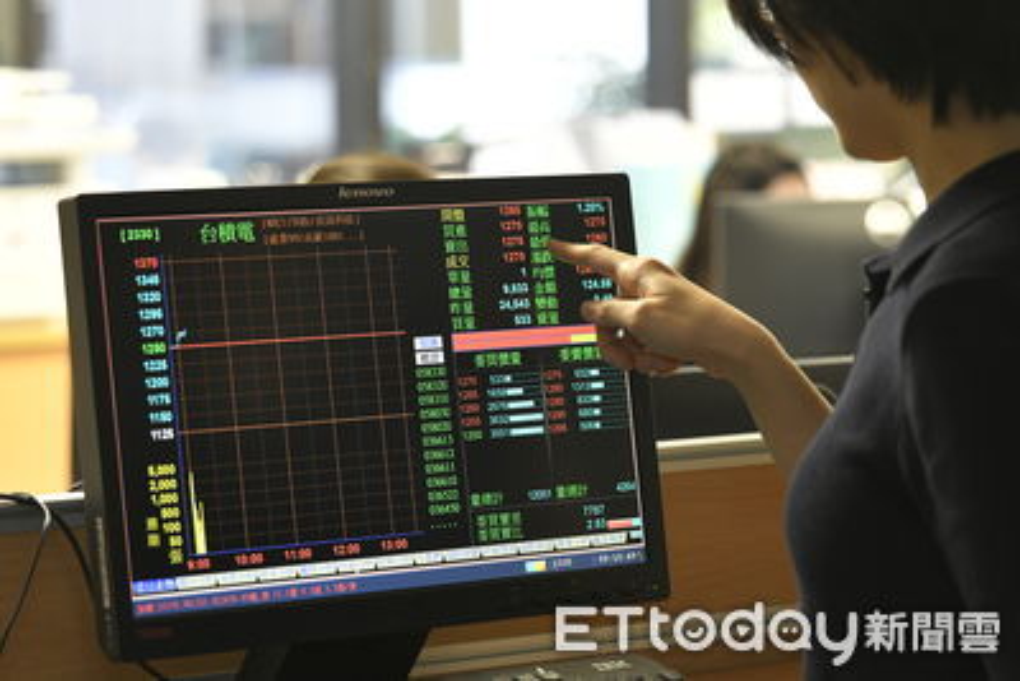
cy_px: 340
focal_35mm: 135
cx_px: 510
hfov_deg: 15.2
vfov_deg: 10.2
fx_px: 3826
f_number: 5.6
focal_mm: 135
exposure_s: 1/40
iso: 1600
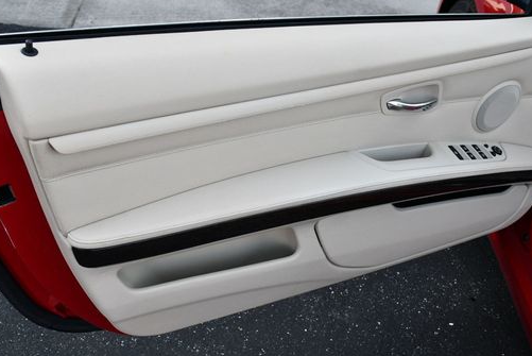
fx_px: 680
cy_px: 202
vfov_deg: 29.3
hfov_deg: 42.7
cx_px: 292
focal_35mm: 46
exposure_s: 1/250
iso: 250
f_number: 5.6
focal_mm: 18
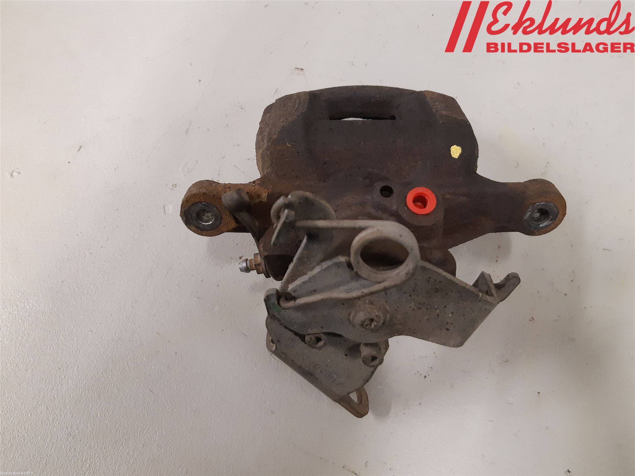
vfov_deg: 53.1
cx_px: 318
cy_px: 238
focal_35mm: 26
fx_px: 477
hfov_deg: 67.3
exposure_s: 1/50
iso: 200
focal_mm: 3.93
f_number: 1.7
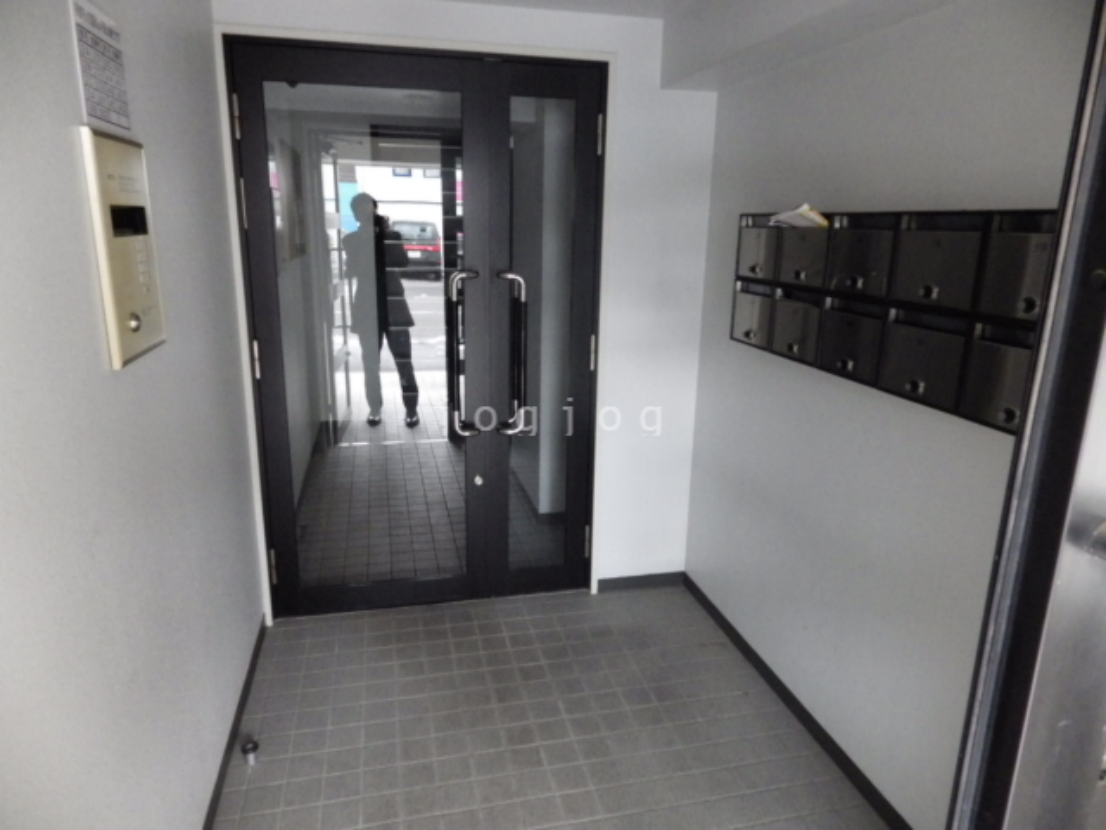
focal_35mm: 22
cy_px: 415
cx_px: 553
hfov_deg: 76.4
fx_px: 703
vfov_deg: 61.1
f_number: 3.1
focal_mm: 4
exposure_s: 1/45
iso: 800
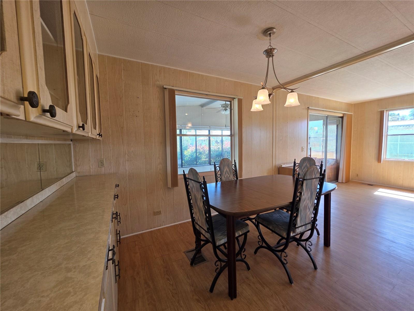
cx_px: 207
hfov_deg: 106.2
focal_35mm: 13
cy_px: 156
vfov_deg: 89.9
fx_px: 155
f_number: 1.9
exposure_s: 1/120
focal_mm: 2.2
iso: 64
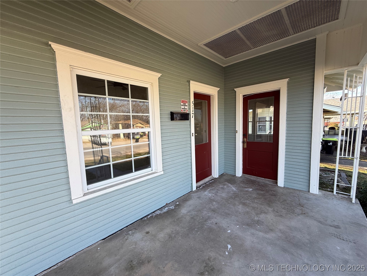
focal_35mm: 14
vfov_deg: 85.7
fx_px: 148
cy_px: 138
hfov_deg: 102.1
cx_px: 184
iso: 50
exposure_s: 1/231
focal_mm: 2.22
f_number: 2.2
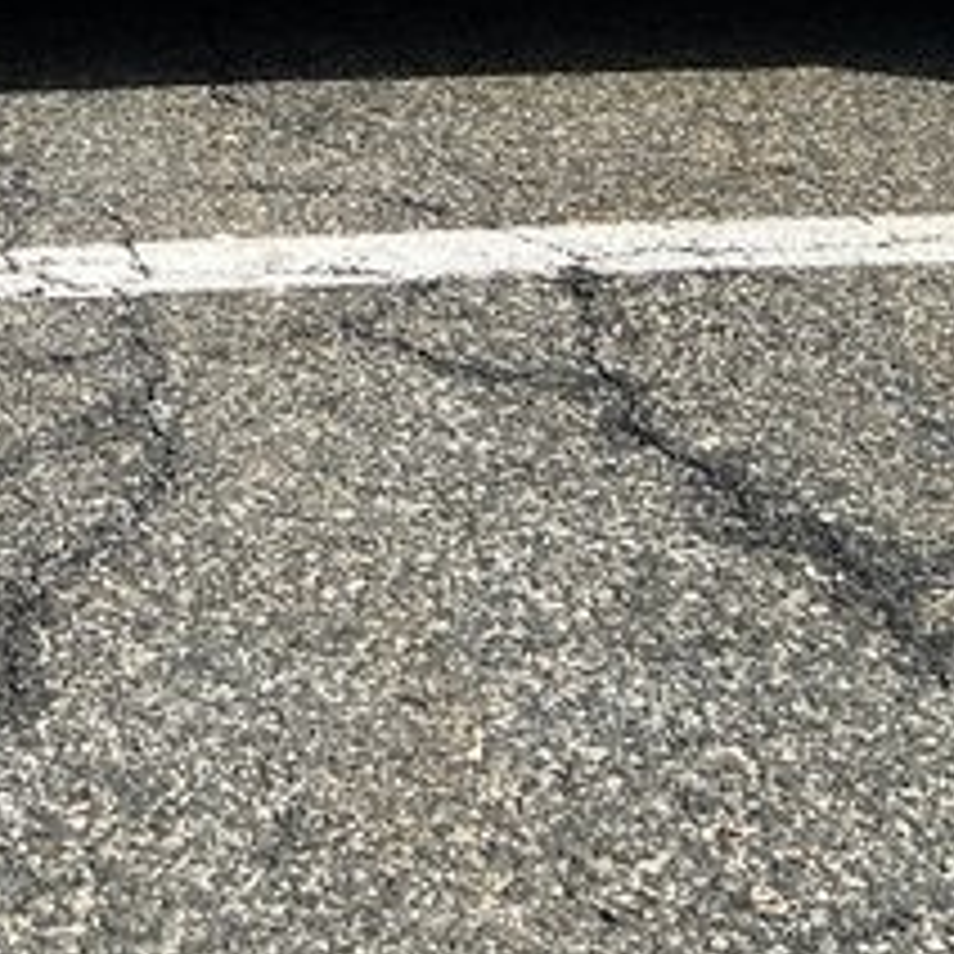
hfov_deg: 15.4
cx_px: -22
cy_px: -382
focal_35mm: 111
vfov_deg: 14.8
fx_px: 3461
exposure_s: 1/4444
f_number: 1.5
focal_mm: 5.7
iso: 50
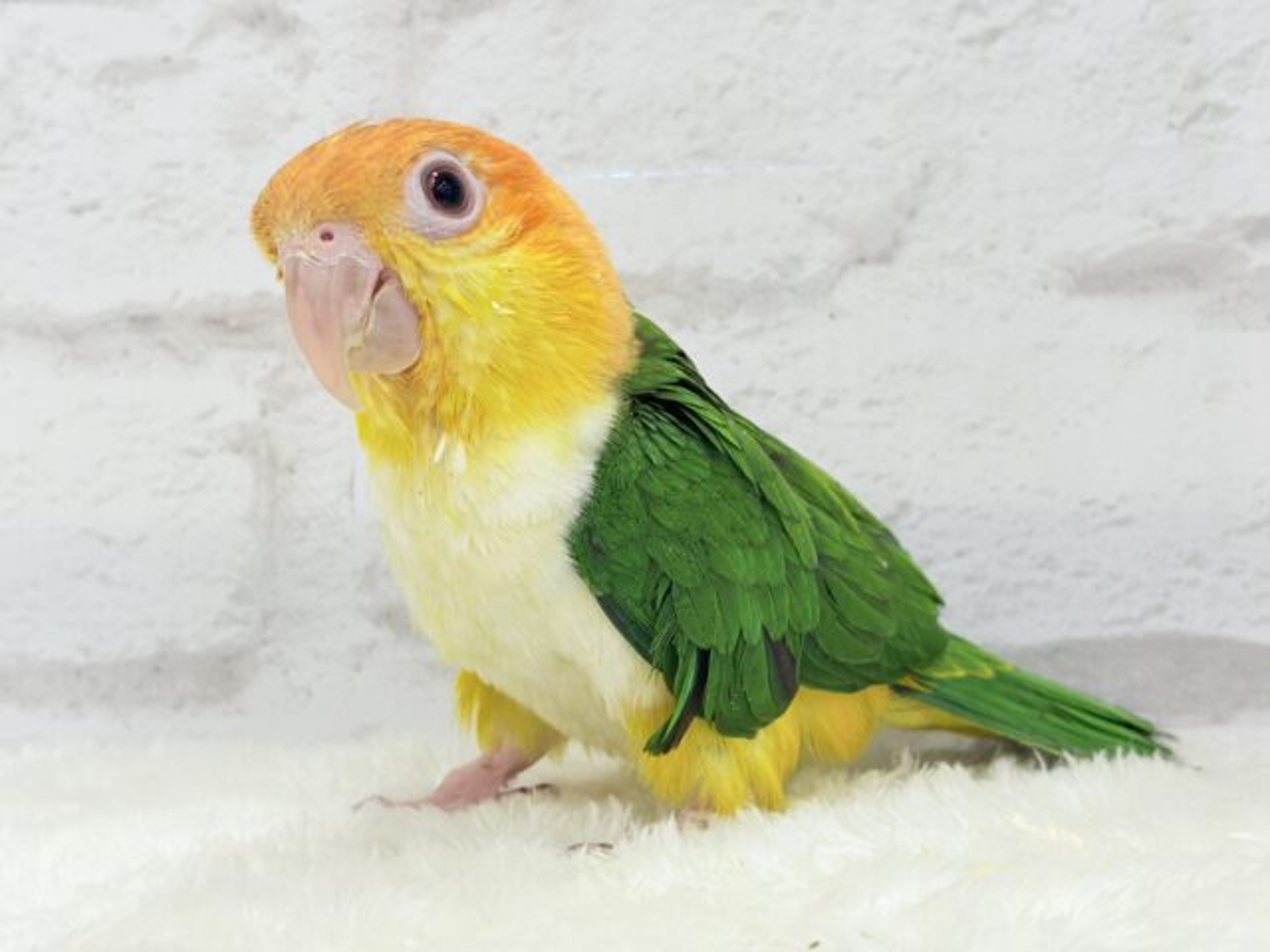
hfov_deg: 36.8
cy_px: 476
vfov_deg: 28.0
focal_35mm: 52
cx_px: 635
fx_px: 1908
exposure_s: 1/50
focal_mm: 5.96
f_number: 1.6
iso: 40
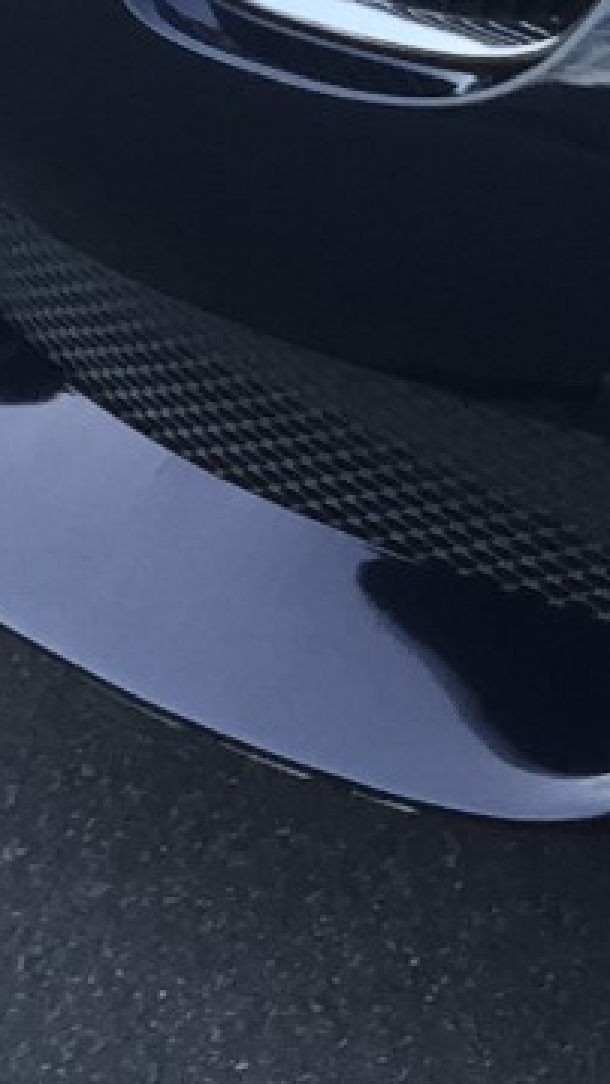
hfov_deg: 6.0
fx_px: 5175
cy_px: -414
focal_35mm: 180
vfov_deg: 11.6
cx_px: 2159
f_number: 2.2
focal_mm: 4.15
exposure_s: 1/40
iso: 32
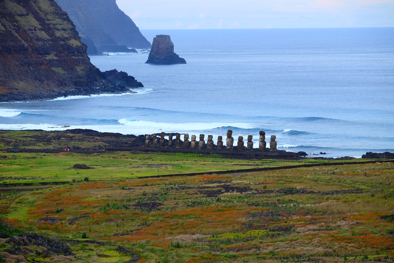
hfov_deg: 9.8
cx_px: 197
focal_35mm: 210
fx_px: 2298
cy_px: 132
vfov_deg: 6.5
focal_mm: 140
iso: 200
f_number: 5.6
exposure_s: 1/250
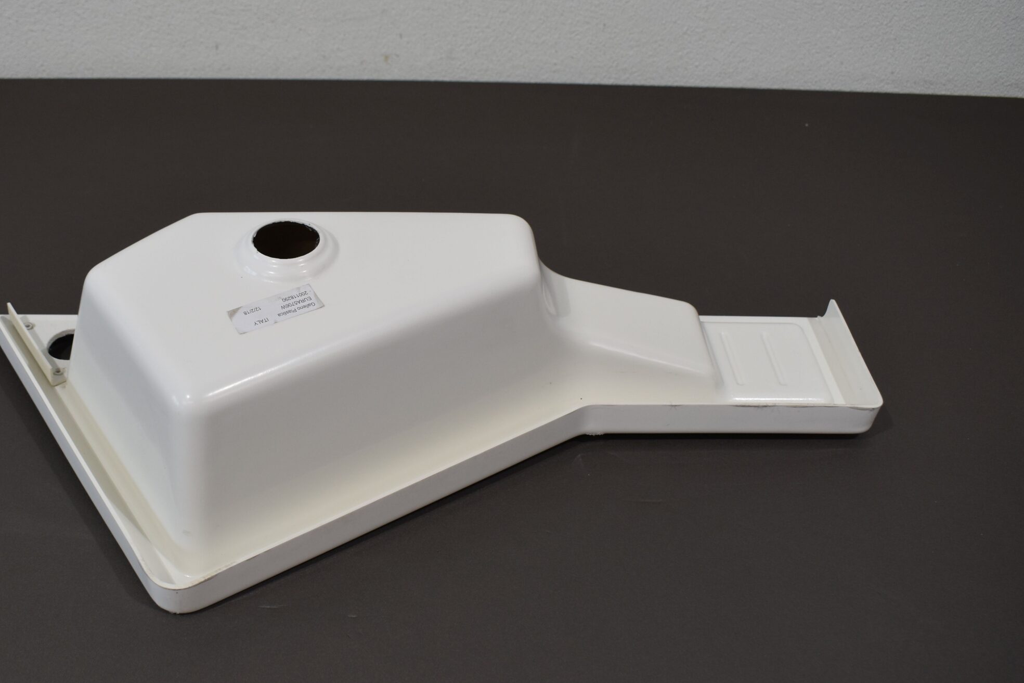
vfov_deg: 34.2
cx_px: 383
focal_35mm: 39
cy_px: 393
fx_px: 1109
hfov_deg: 49.1
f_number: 5.6
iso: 320
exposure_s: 1/125
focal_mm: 20
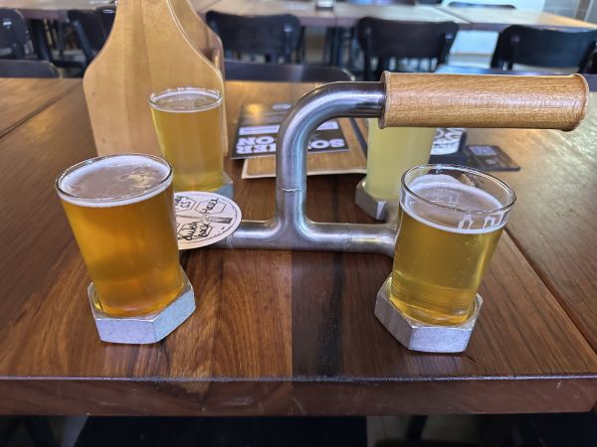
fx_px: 414
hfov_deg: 71.6
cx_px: 298
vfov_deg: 56.8
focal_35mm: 24
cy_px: 224
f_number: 1.78
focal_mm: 6.86
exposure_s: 1/50
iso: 800
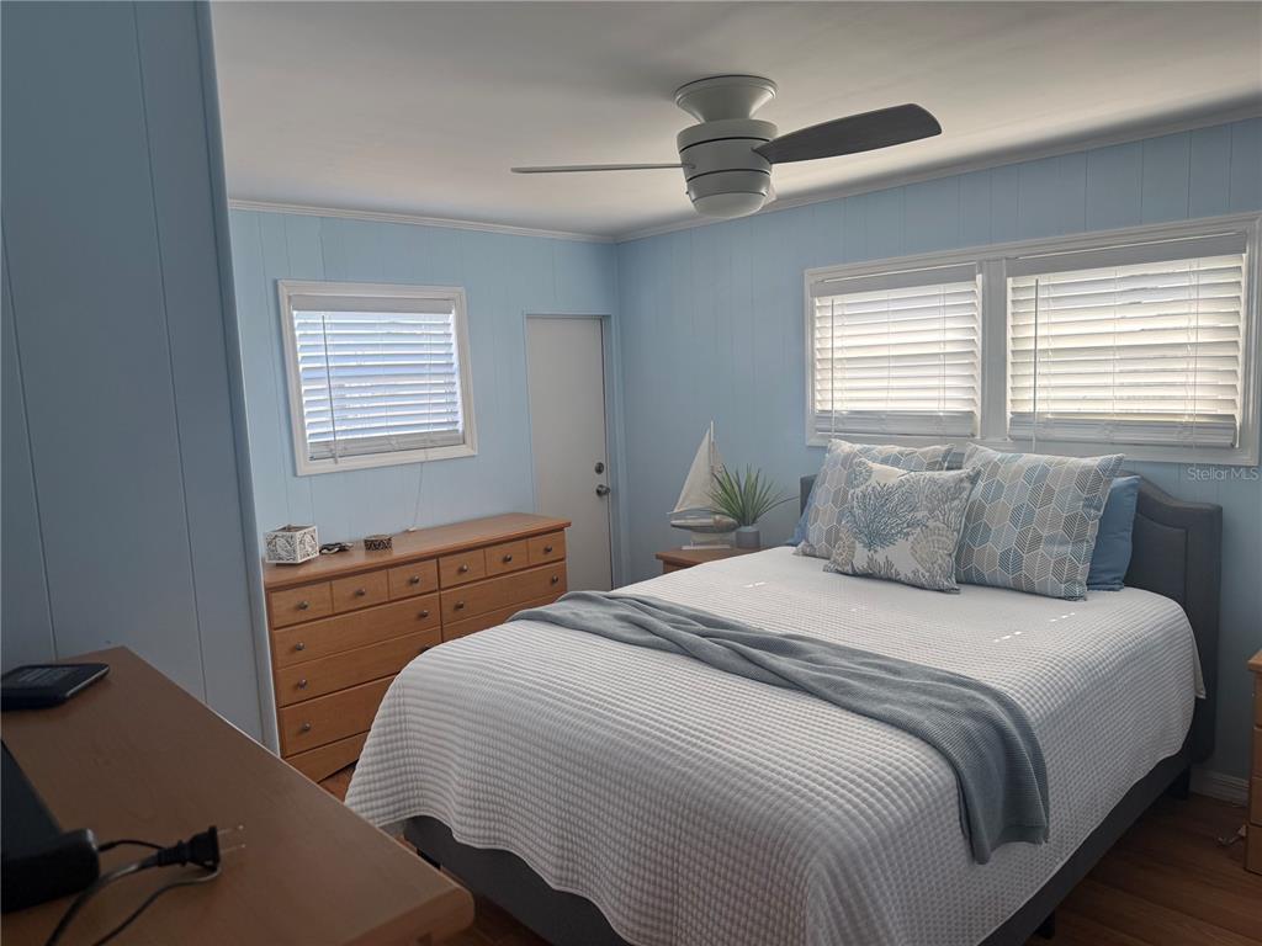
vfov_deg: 56.8
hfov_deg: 71.6
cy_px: 473
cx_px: 631
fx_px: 875
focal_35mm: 24
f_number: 1.78
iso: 100
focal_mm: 6.76
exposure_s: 1/254
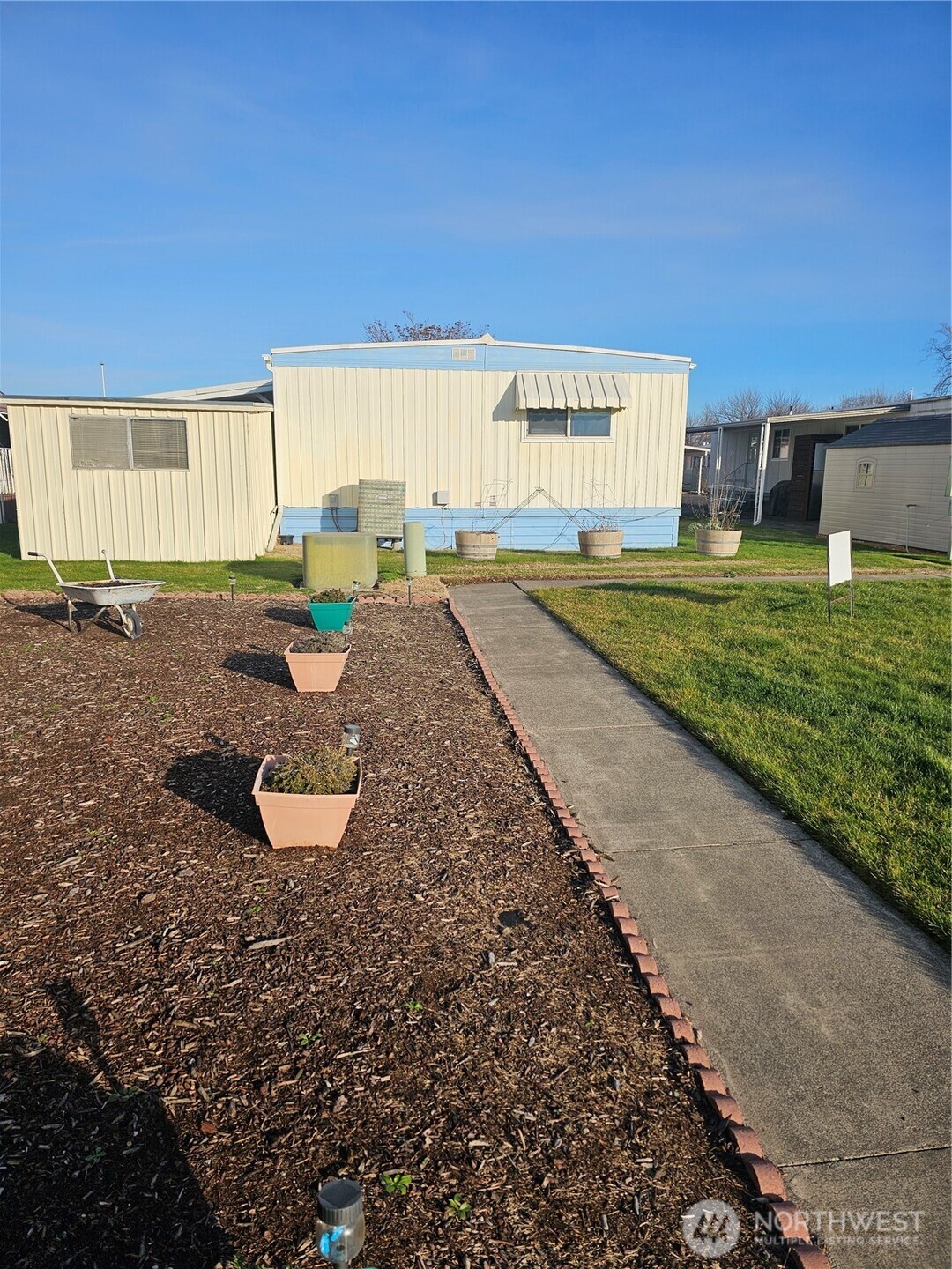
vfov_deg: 73.9
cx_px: 476
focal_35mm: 23
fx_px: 843
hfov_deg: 58.9
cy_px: 634
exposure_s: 1/1047
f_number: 1.7
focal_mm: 6.3
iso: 10
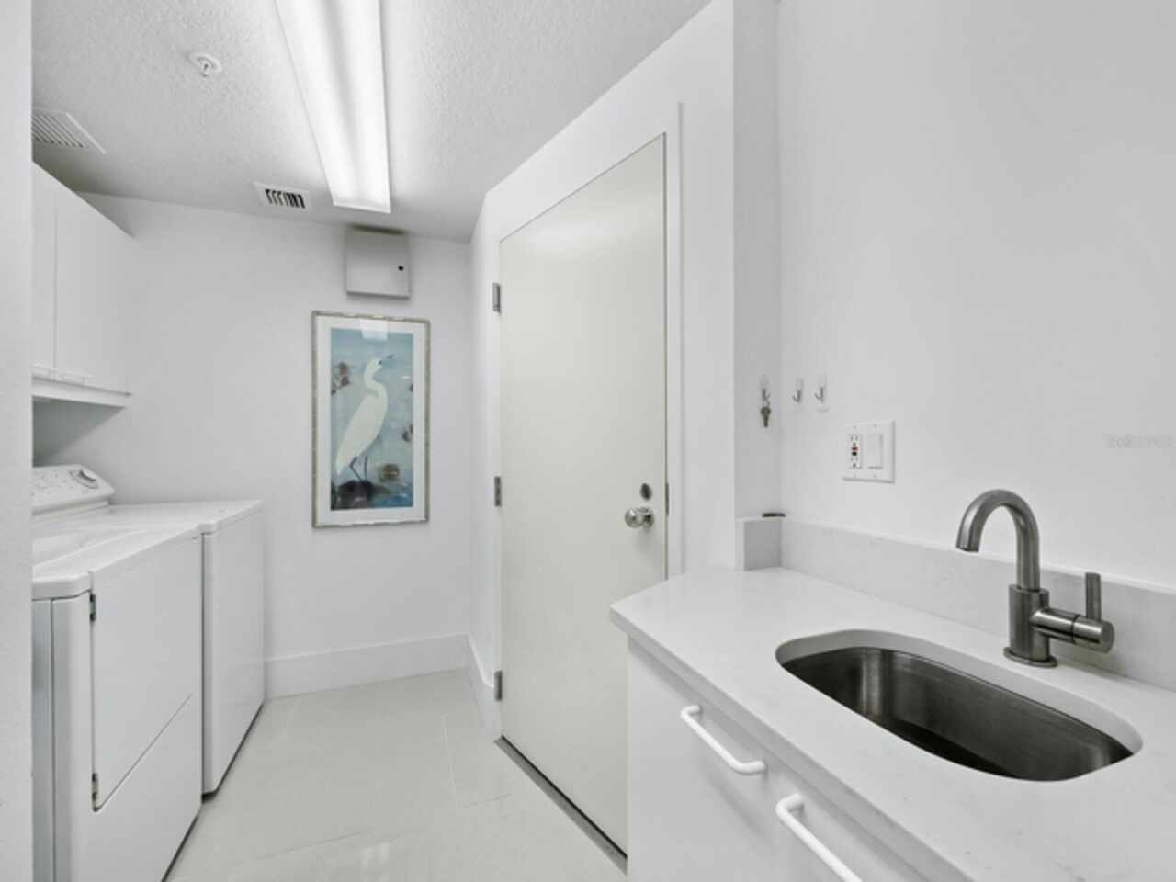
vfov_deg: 85.7
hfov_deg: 102.1
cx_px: 588
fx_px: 476
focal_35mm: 14
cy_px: 441
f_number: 11
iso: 400
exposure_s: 1/8
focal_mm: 7
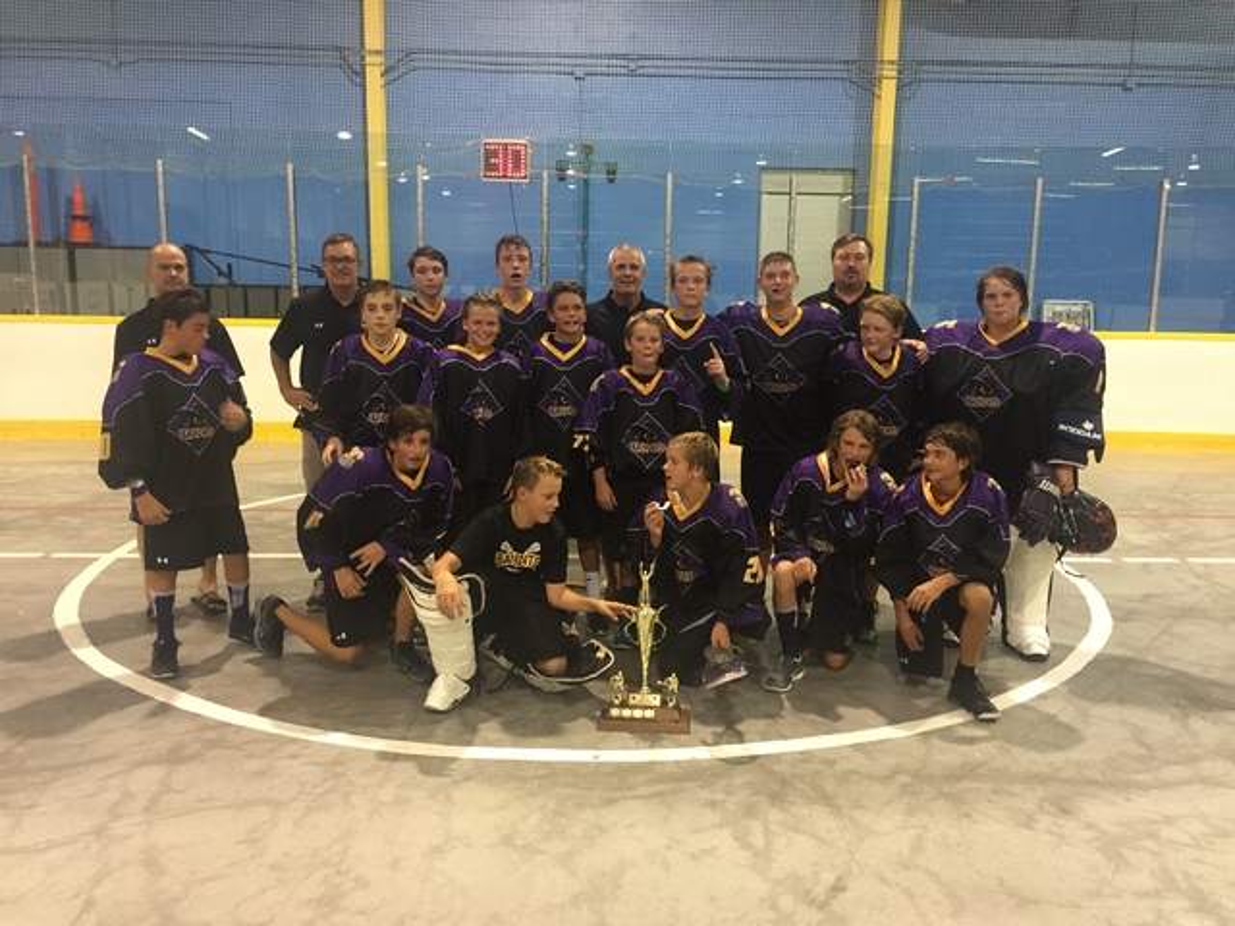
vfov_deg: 48.2
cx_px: 618
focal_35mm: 29
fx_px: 1035
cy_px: 463
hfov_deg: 61.7
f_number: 2.2
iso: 125
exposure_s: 1/30
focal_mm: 4.15
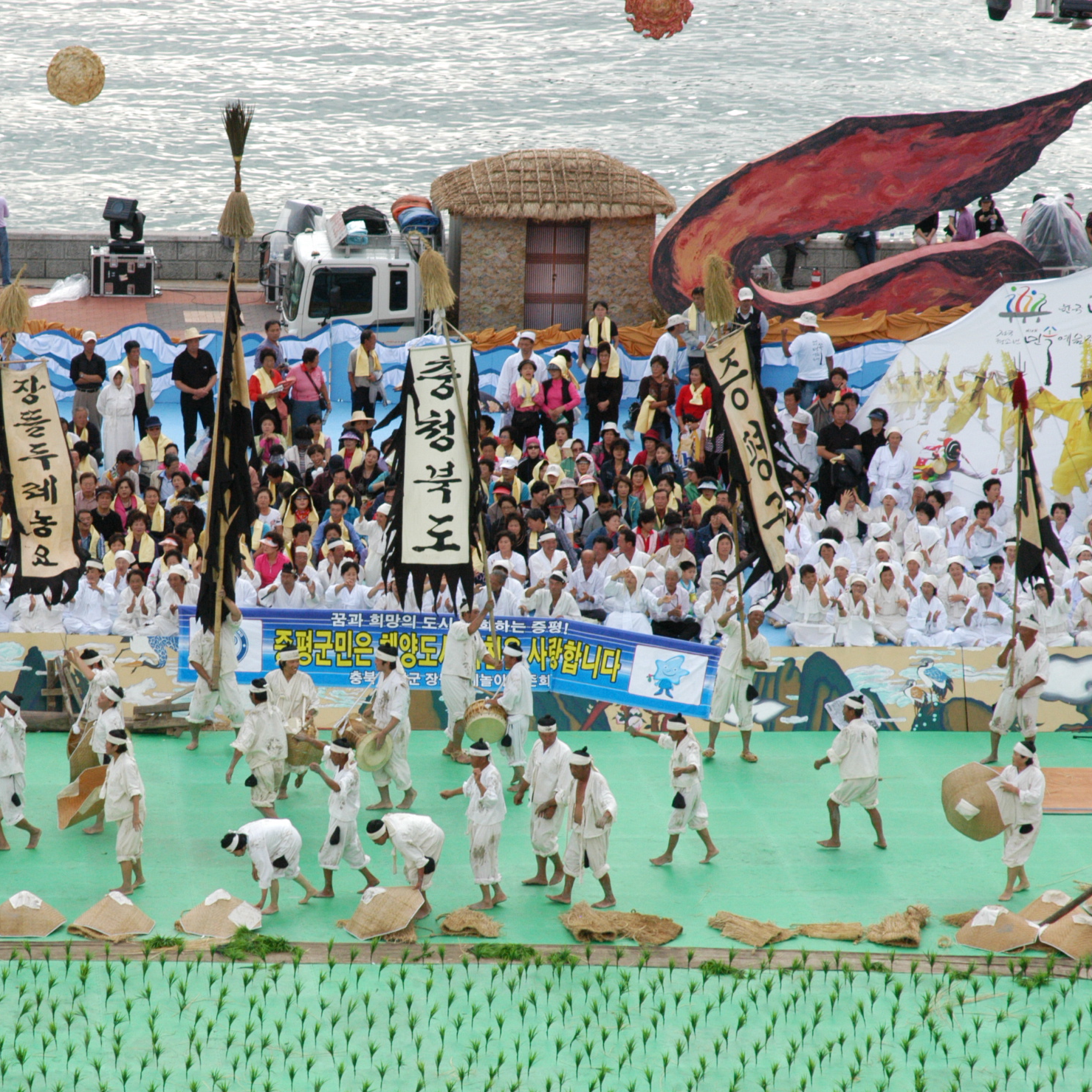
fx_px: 4818
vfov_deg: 12.9
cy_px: 546
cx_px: 316
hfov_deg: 12.9
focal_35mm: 135
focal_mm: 70
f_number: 10
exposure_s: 1/350
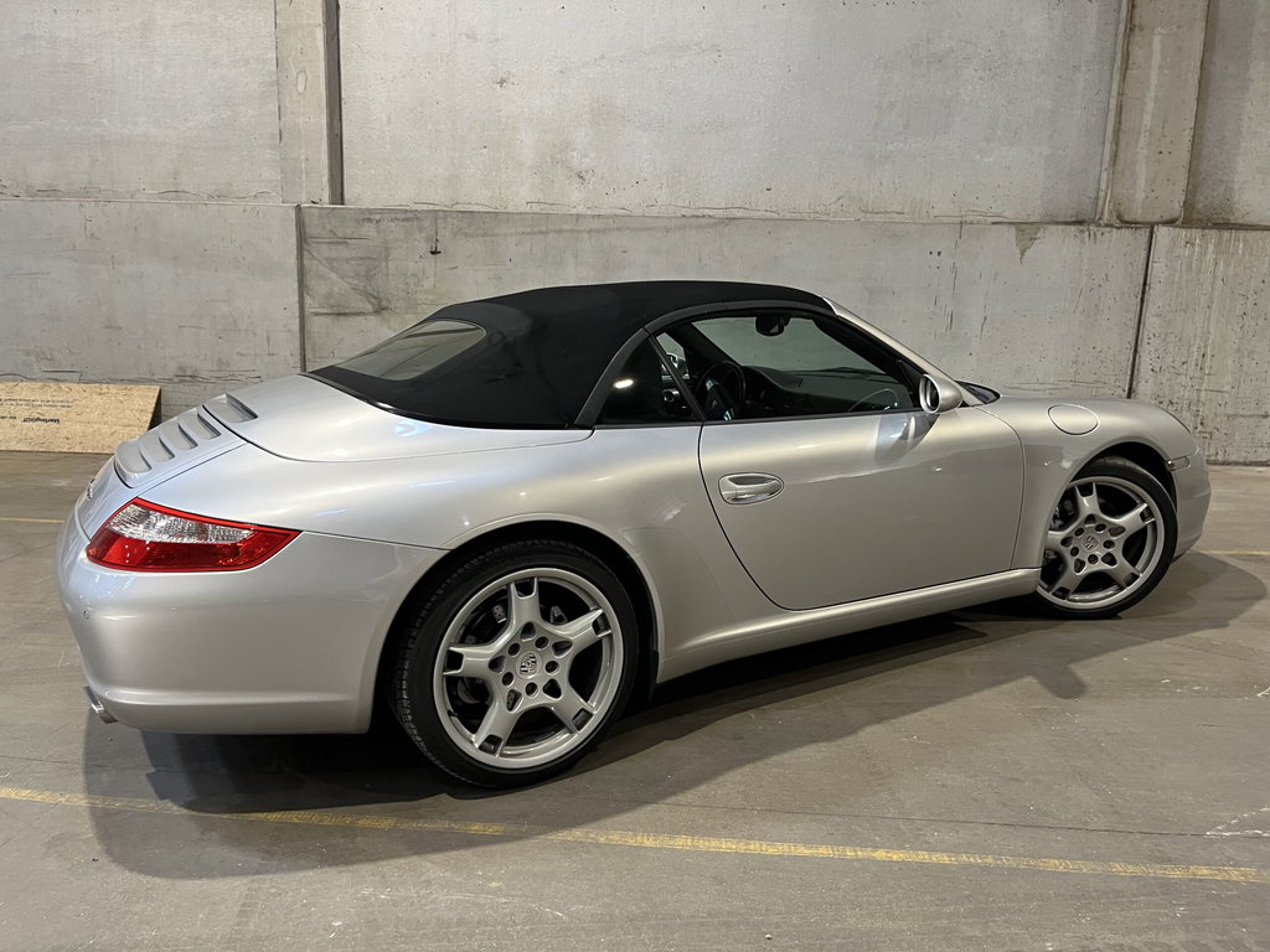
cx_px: 635
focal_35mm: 26
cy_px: 476
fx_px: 954
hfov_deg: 67.3
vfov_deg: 53.1
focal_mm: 5.1
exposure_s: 1/50
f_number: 1.6
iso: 125
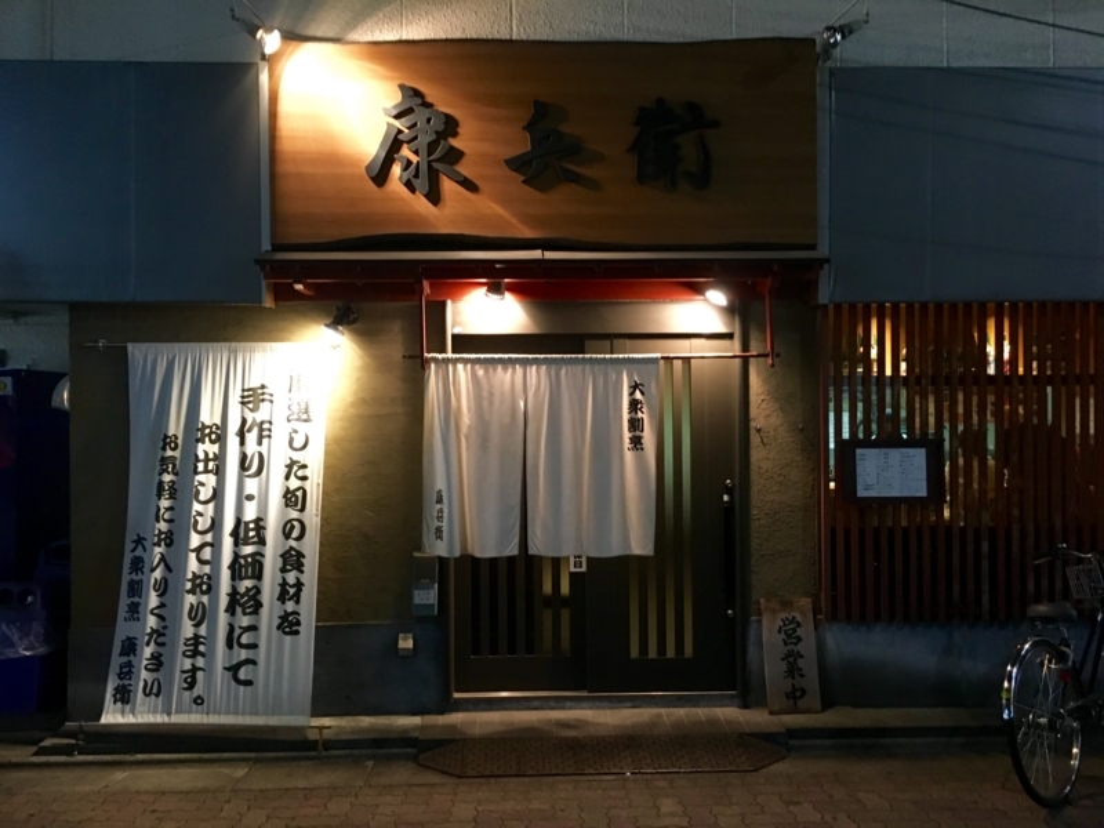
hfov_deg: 61.7
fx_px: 925
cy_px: 414
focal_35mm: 29
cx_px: 552
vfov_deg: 48.2
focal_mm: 4.15
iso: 200
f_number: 2.2
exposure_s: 1/15
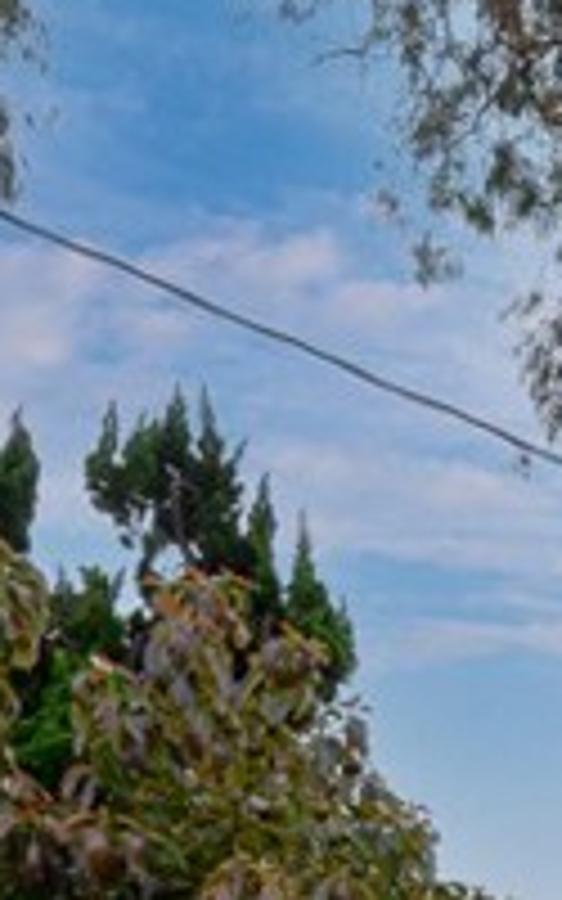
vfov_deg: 22.1
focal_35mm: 73
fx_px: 1789
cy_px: 1433
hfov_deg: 14.1
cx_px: 1223
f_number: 11
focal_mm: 14
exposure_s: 1/60
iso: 100
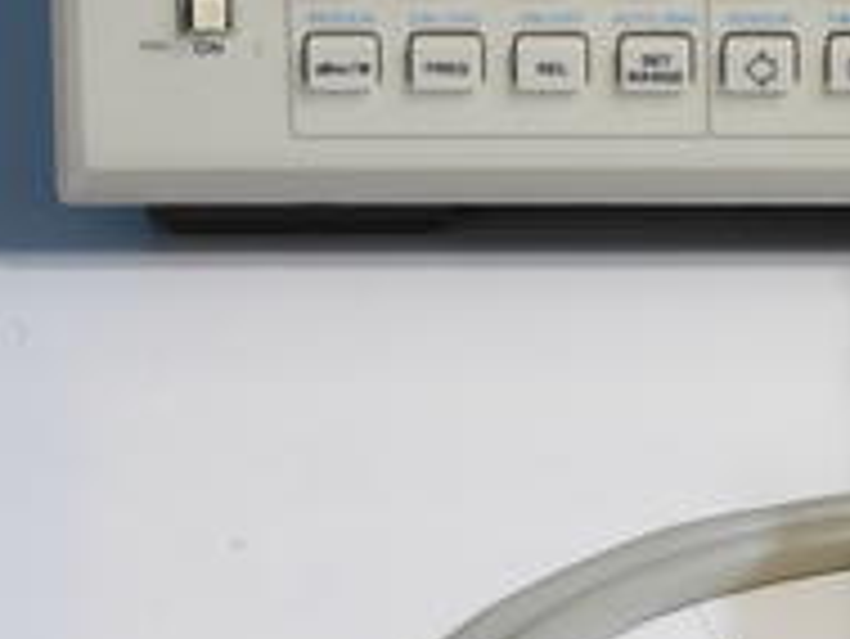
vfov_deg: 3.8
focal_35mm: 389
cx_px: 823
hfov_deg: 5.1
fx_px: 9558
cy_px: 230
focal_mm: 92
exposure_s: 1/2
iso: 400
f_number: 14
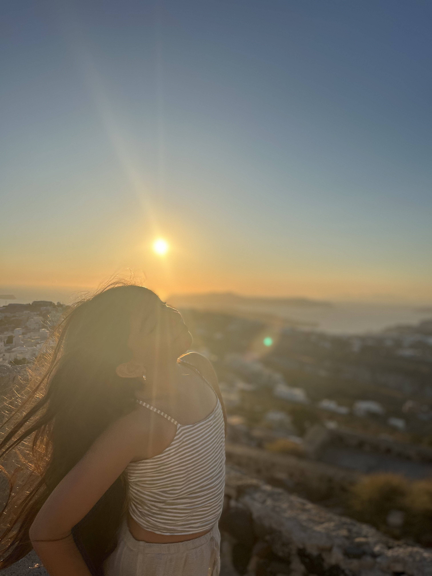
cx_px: 216
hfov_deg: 53.1
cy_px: 288
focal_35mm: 26
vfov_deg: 67.3
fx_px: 433
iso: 50
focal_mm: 5.1
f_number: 1.6
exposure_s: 1/5076
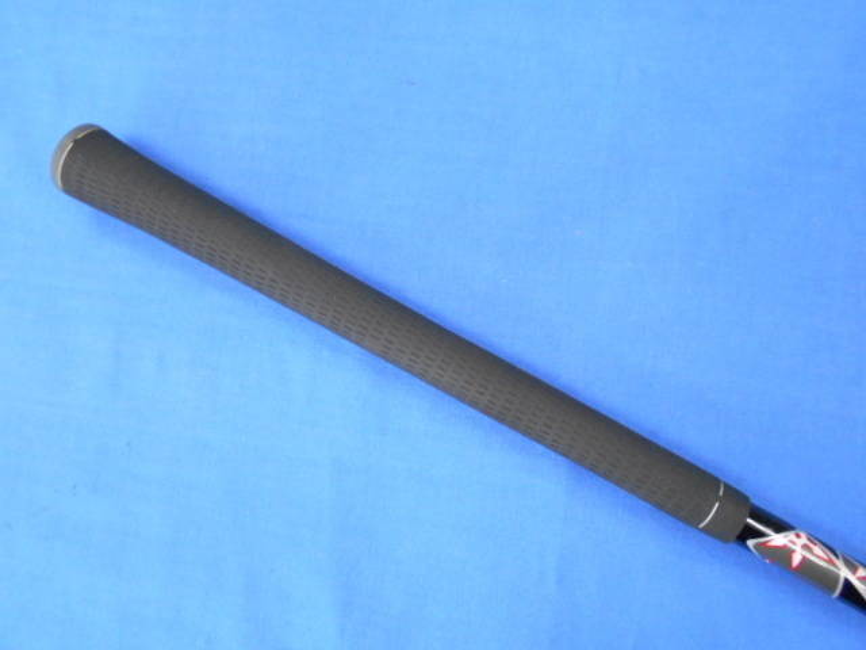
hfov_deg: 67.3
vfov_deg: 53.1
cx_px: 433
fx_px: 650
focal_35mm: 26
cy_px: 325
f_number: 3.2
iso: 400
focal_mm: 4.6
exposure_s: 1/30
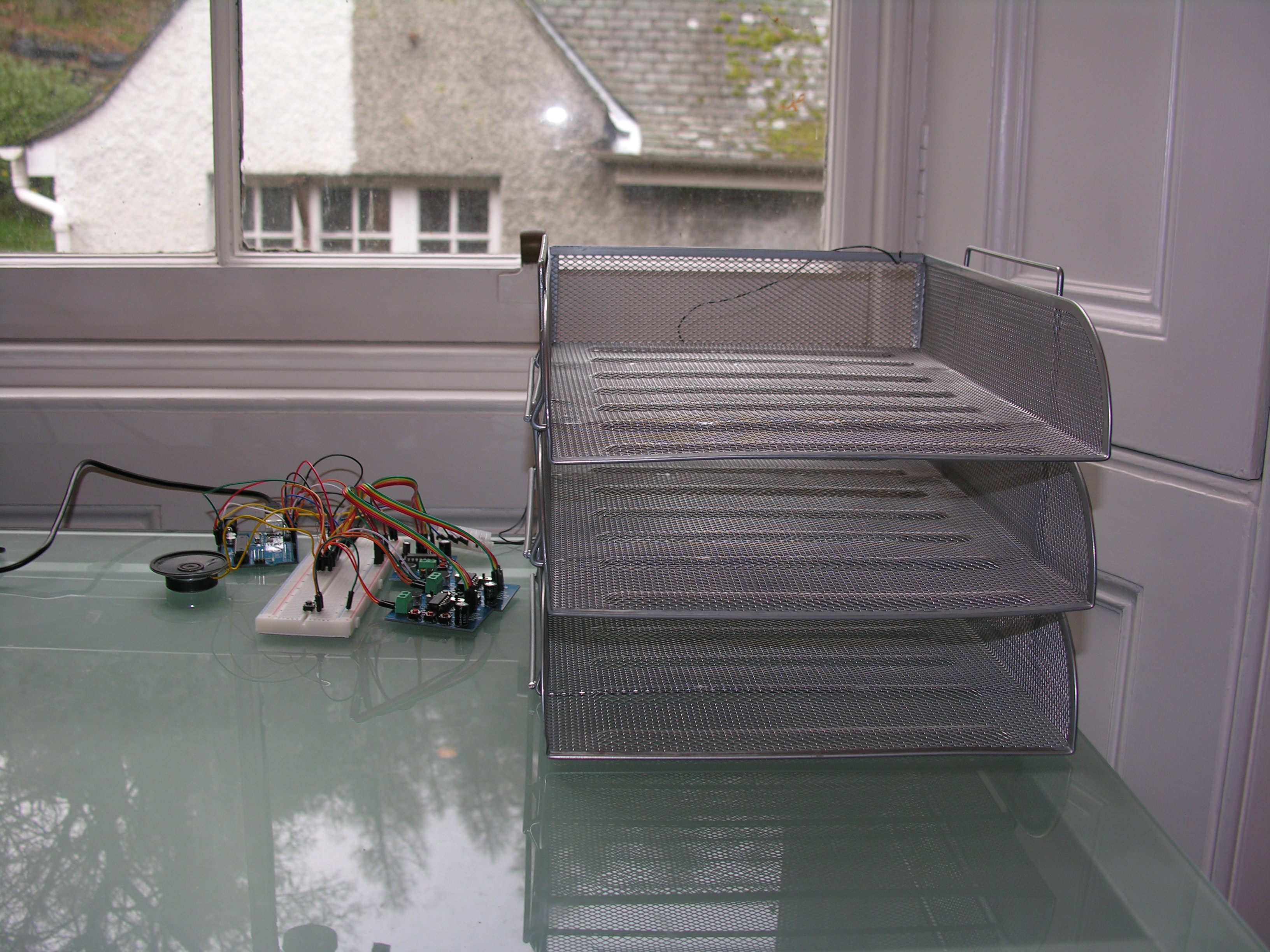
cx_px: 635
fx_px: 1357
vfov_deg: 38.7
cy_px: 476
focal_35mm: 37
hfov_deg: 50.1
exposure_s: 1/30
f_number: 2.8
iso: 50
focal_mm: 9.5
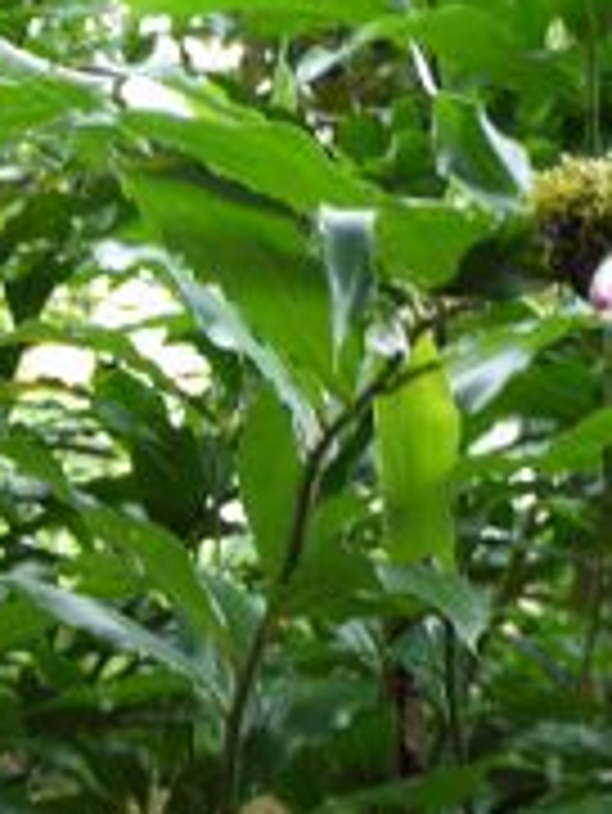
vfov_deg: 15.3
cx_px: -279
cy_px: 463
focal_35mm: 129
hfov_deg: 11.1
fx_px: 3037
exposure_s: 1/60
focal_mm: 14
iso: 200
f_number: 2.5
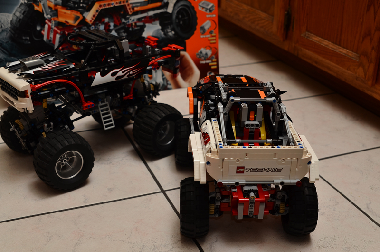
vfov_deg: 28.8
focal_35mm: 46
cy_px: 126
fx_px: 490
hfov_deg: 42.4
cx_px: 190
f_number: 4.5
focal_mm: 31
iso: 100
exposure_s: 1/200
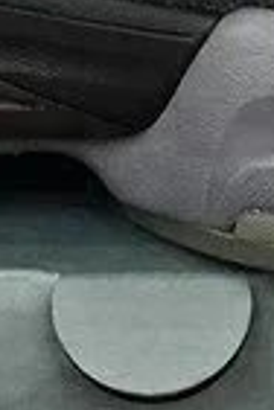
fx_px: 2352
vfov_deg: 10.0
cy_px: 161
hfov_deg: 6.7
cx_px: 184
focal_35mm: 206
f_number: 2.4
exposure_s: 1/114
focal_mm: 3.3
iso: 25
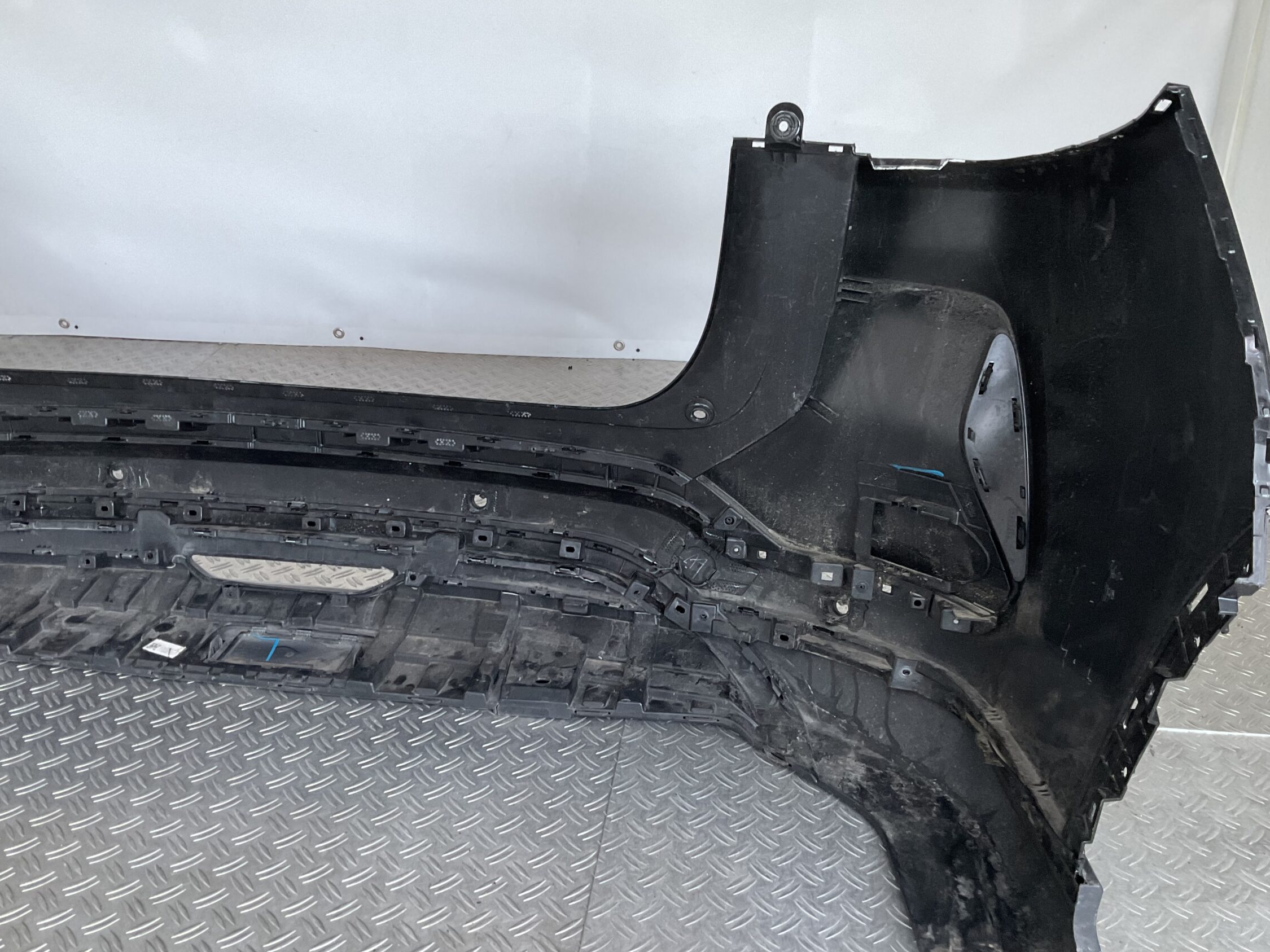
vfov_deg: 42.9
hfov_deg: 55.4
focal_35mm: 33
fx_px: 1211
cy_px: 523
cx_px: 637
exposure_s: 1/50
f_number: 1.8
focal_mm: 3
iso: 80
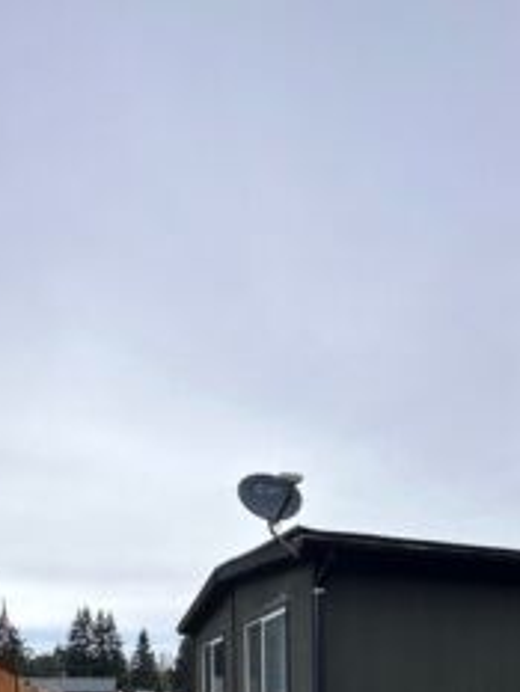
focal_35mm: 32
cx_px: 309
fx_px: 640
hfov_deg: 44.0
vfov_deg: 47.2
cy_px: 693
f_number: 2.2
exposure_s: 1/1135
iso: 50
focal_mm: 2.22
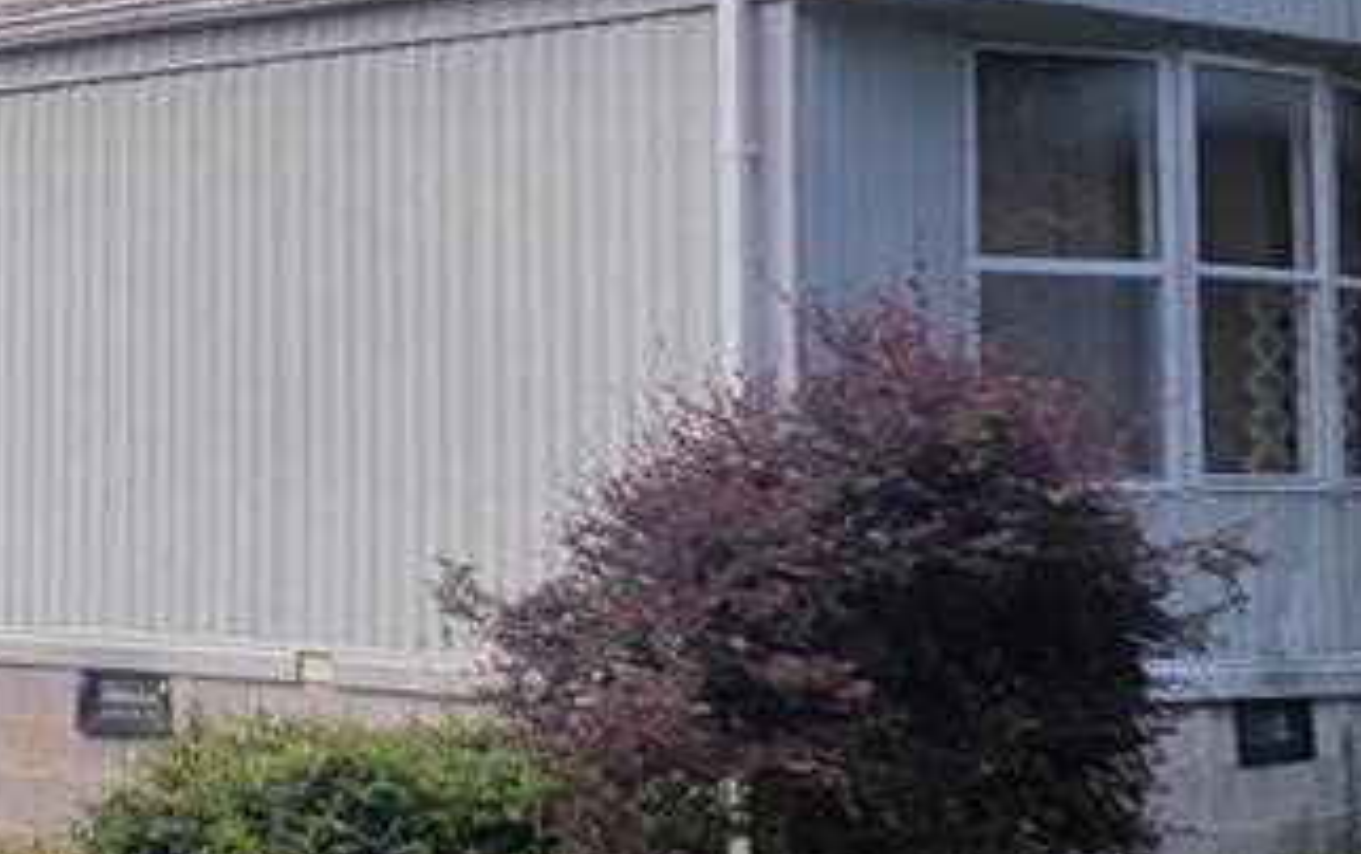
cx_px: -101
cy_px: 173
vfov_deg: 12.9
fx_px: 3750
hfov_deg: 19.8
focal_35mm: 101
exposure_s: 1/297
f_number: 1.8
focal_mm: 6.7
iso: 16
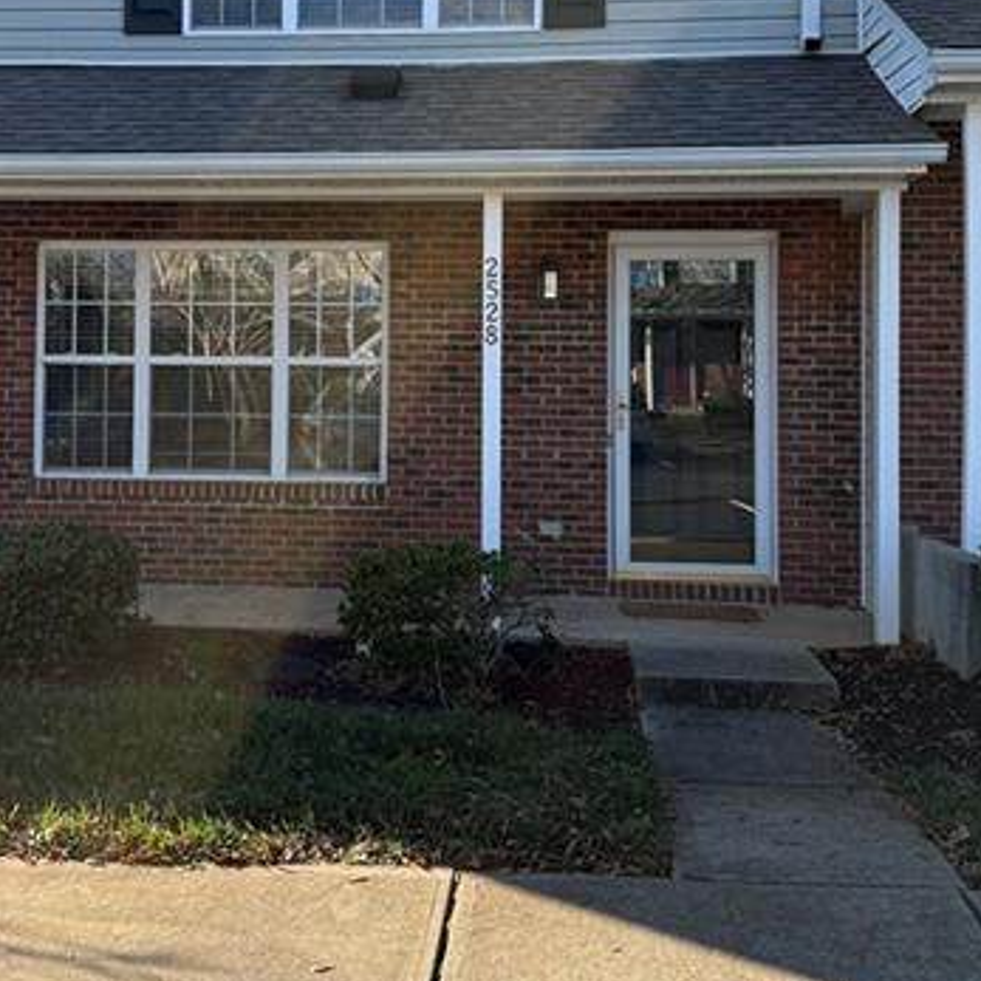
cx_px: 359
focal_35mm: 47
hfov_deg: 35.8
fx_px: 1507
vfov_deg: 35.7
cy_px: 322
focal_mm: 6.76
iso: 100
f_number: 1.78
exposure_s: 1/2299
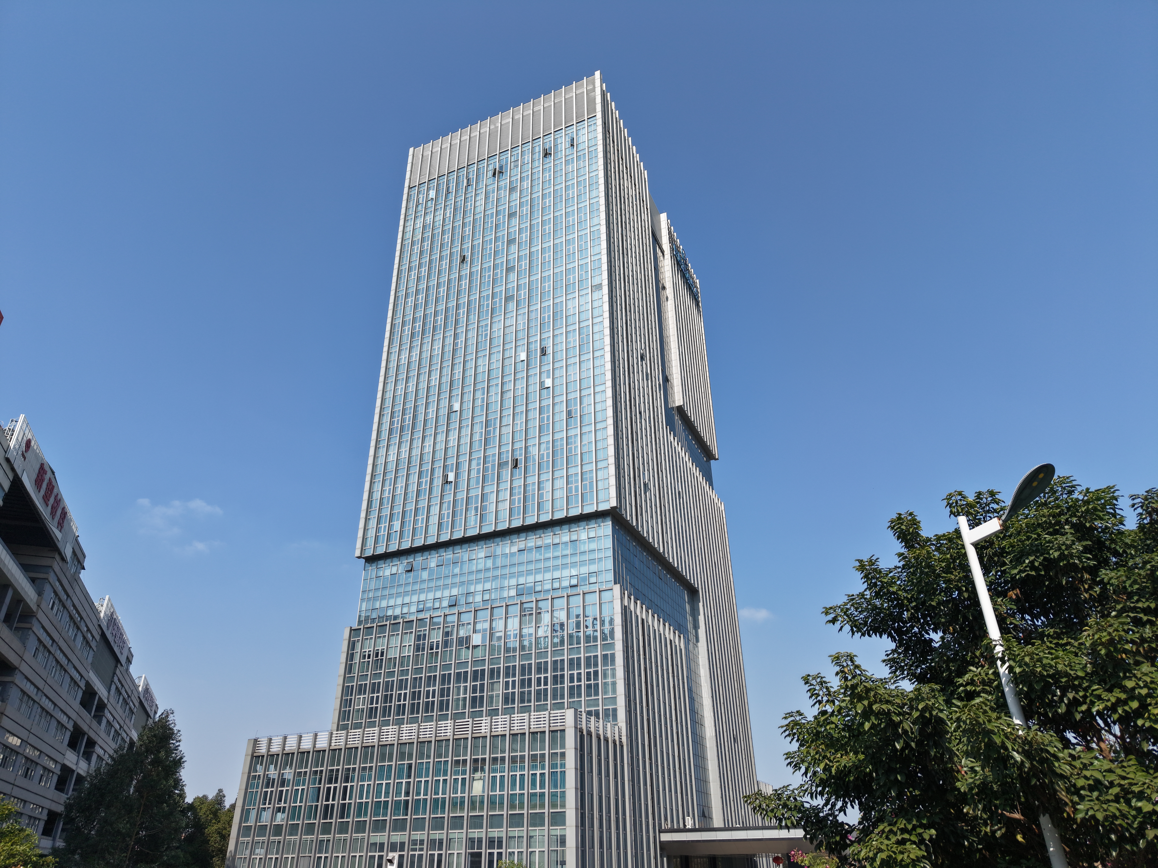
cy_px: 434
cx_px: 579
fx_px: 803
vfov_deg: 56.8
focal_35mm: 24
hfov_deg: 71.6
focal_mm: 8.67
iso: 100
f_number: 1.8
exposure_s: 1/3000
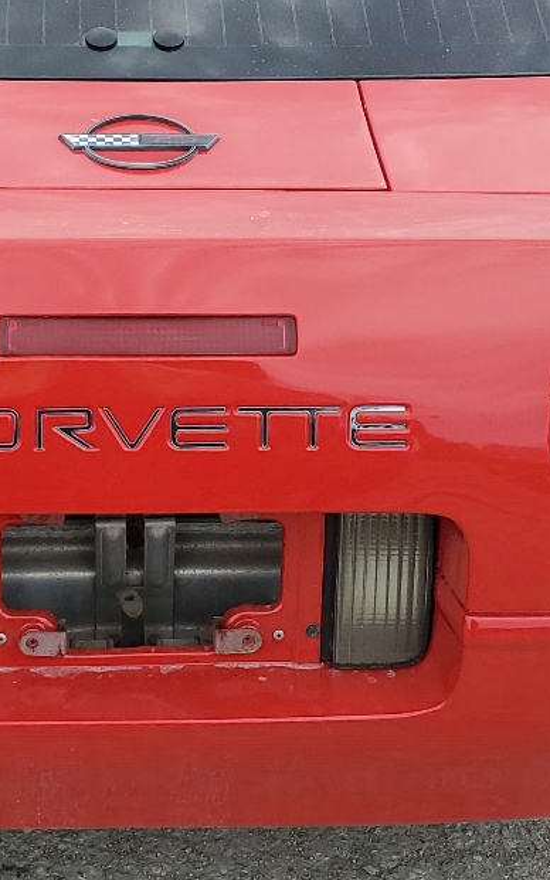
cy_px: 303
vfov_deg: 28.8
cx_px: 125
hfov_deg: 18.2
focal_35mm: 71
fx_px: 1703
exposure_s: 1/1429
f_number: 1.5
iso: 50
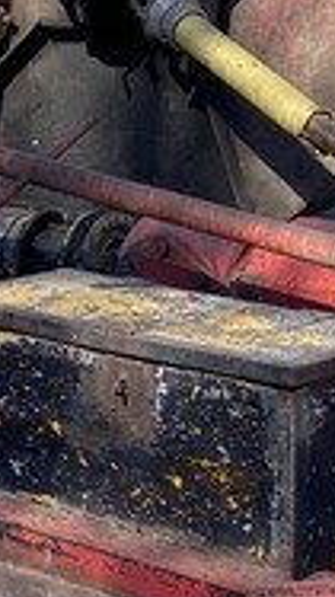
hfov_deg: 10.0
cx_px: 70
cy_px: 262
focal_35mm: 121
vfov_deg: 17.7
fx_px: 1913
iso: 32
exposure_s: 1/1727
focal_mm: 4.25
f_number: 1.8
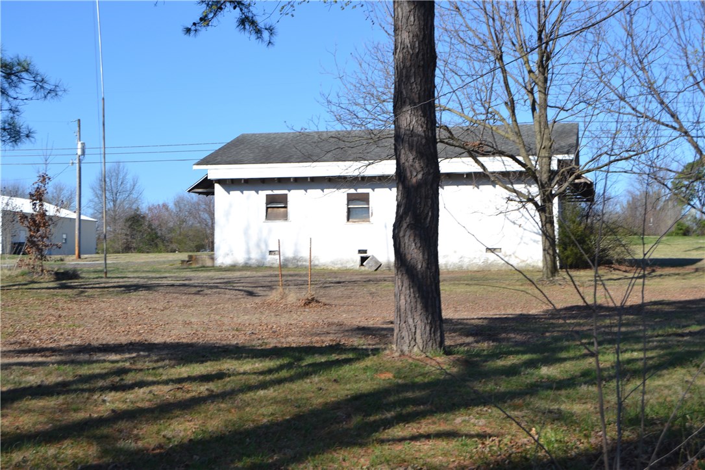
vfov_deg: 23.8
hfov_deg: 35.1
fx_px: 1116
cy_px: 235
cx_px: 352
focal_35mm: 57
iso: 100
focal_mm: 38
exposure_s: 1/250
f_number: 8
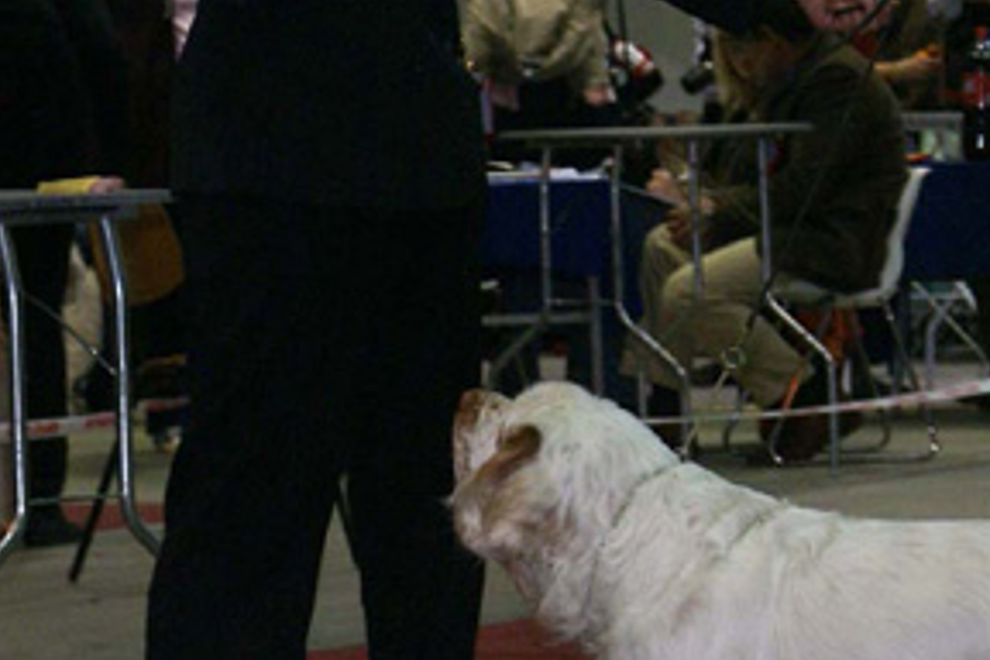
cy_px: 710
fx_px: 8029
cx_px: 791
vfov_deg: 4.7
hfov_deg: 7.0
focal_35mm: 292
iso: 400
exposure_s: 1/125
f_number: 5.6
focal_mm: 70
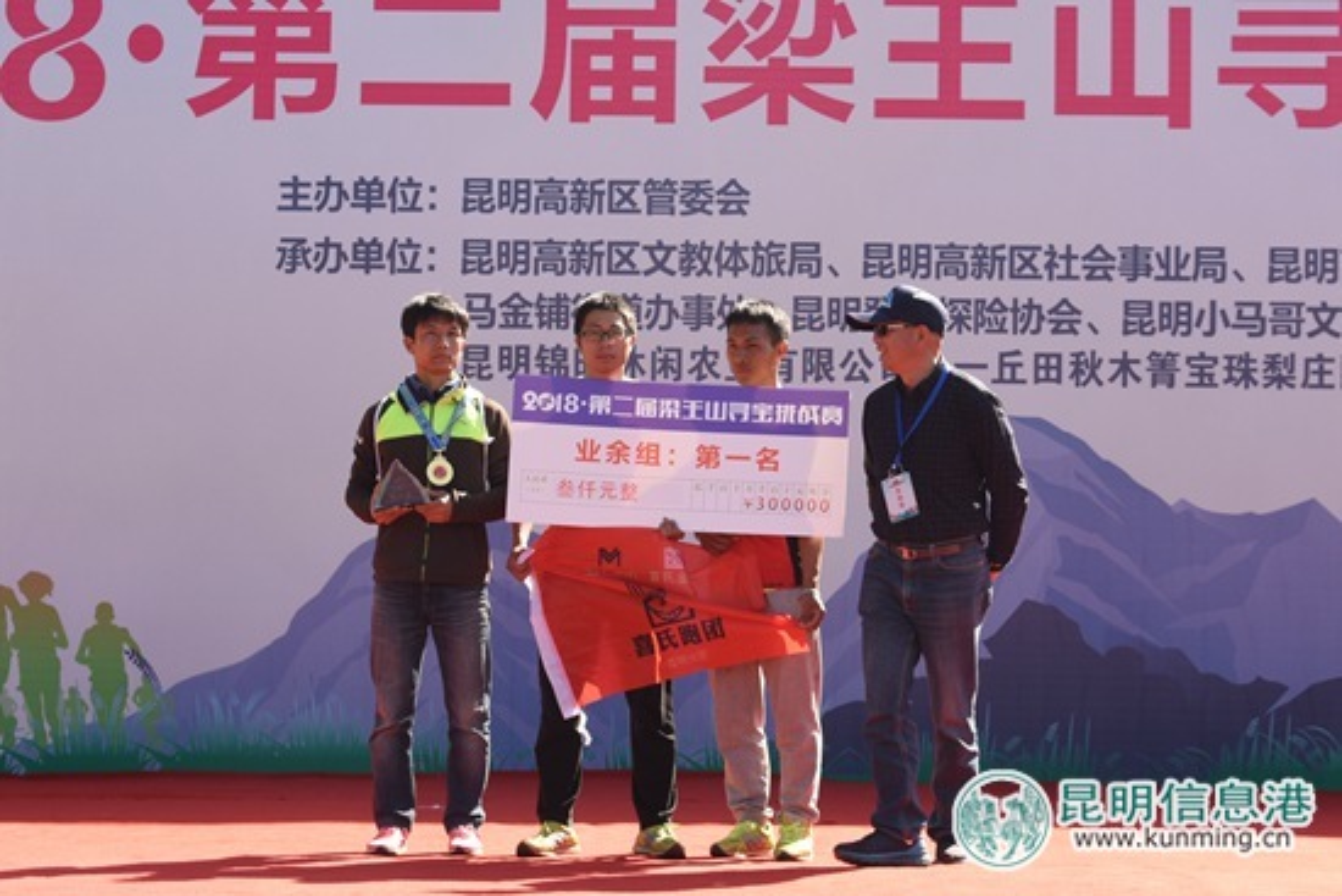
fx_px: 1790
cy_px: 448
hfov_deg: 41.1
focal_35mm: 48
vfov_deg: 28.1
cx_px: 671
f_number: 6.3
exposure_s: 1/160
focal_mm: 48
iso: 250
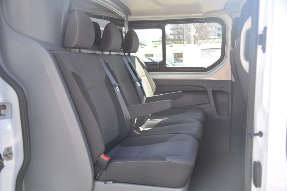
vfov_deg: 35.4
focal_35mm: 38
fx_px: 299
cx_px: 144
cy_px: 96
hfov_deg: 51.3
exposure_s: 1/100
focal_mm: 25
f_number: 5
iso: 400
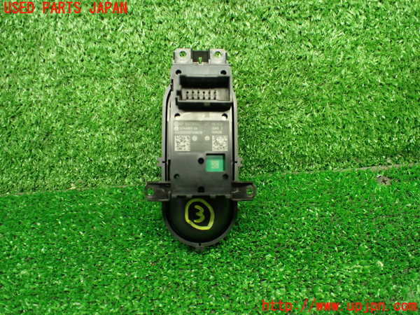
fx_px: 364
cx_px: 210
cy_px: 158
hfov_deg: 60.0
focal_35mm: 30
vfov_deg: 46.8
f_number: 2.3
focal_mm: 5.4
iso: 800
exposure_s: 1/80
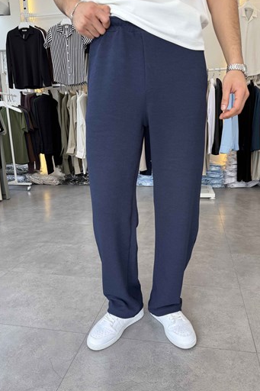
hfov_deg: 49.4
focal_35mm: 26
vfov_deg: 69.4
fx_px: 282
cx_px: 146
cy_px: 194
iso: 64
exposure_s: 1/100
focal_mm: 6.76
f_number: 1.78
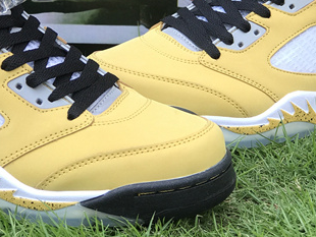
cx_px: 127
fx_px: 1242
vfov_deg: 10.9
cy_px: 24
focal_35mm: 136
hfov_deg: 14.5
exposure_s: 1/102
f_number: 2.8
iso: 20
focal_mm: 6.6
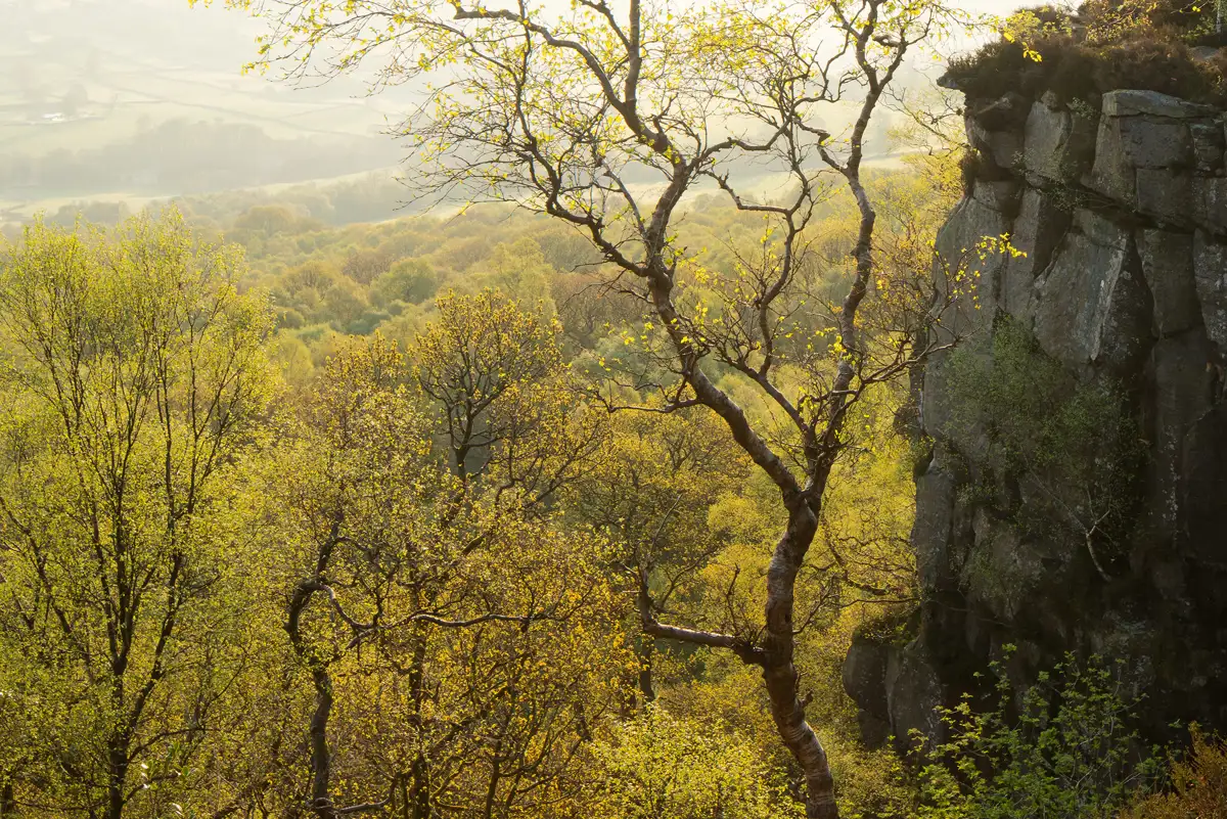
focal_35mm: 36
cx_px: 614
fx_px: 1227
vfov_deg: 36.9
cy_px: 410
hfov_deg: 53.1
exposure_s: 1/20
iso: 100
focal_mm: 24
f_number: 11
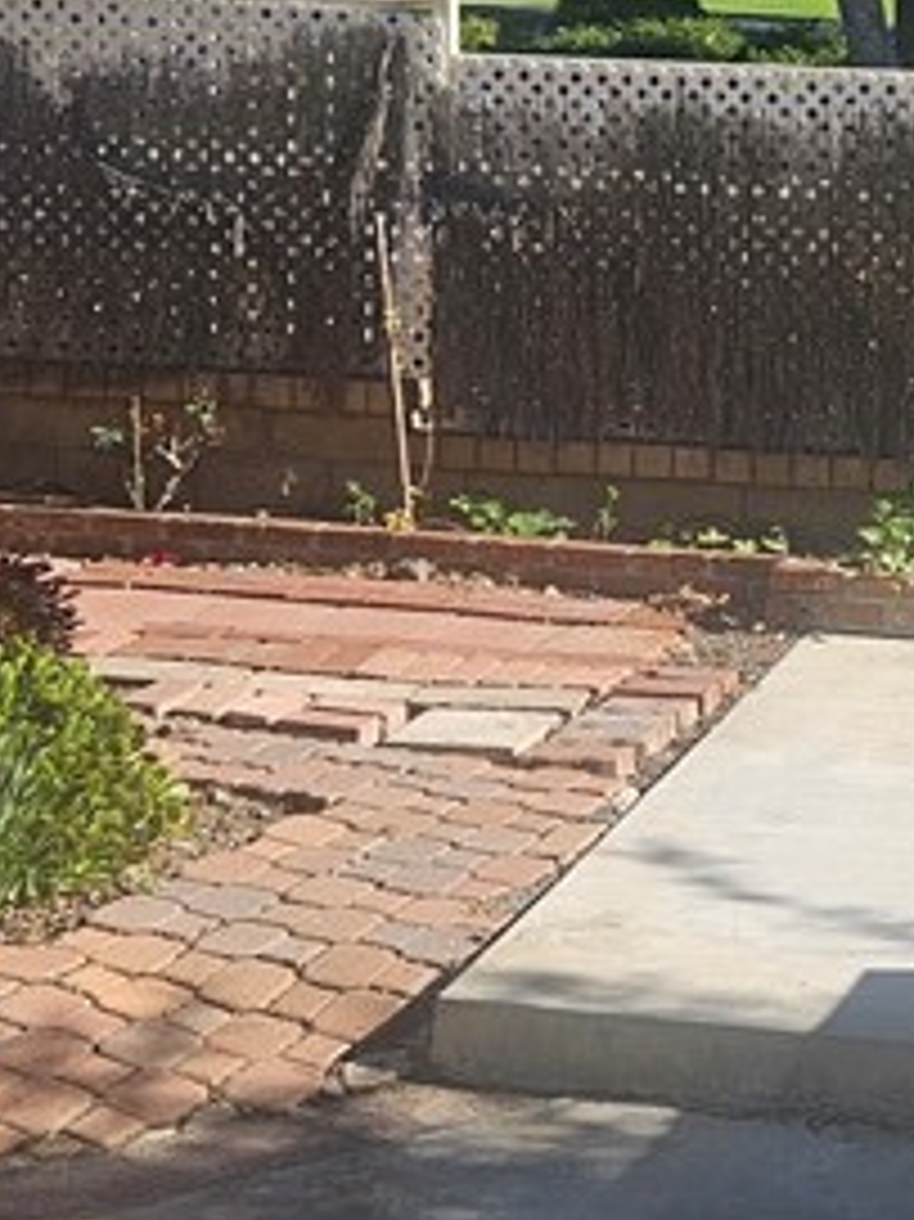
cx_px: 1306
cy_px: 261
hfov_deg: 15.8
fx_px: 3065
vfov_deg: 22.2
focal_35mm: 87
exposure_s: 1/1053
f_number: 1.8
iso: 25
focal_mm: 5.4
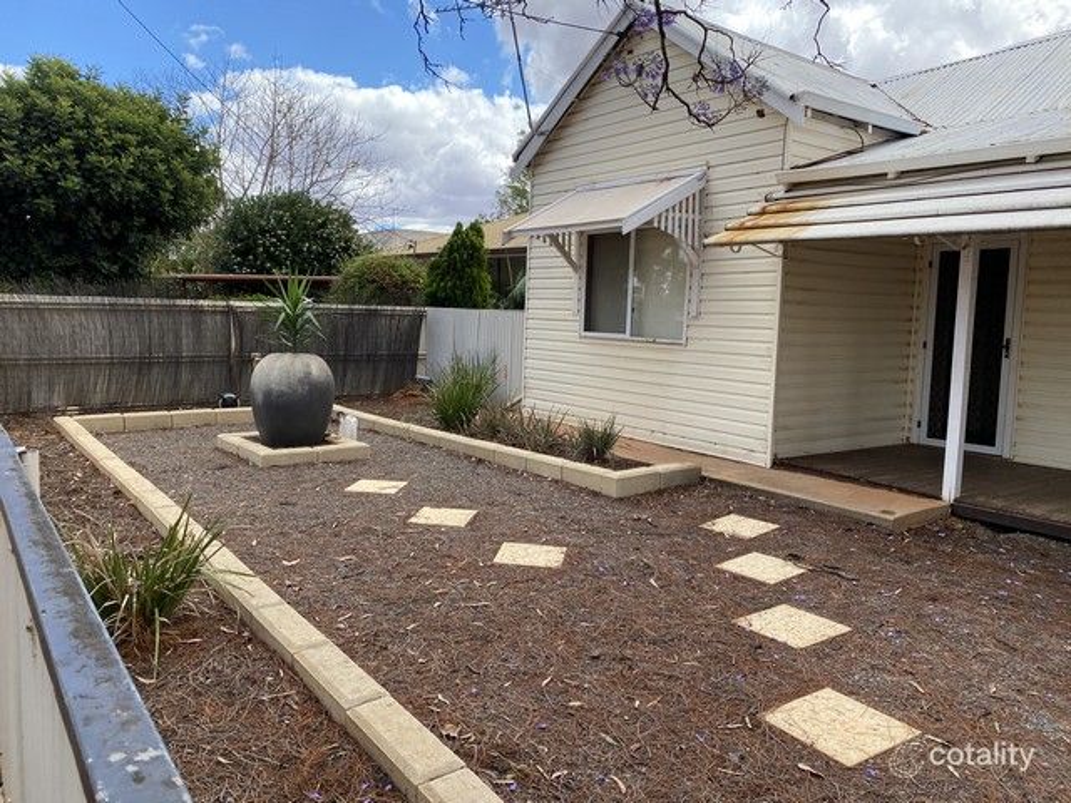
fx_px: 804
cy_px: 402
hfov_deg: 67.3
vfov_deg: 53.1
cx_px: 536
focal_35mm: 26
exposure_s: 1/852
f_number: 1.8
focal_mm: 4.25
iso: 32
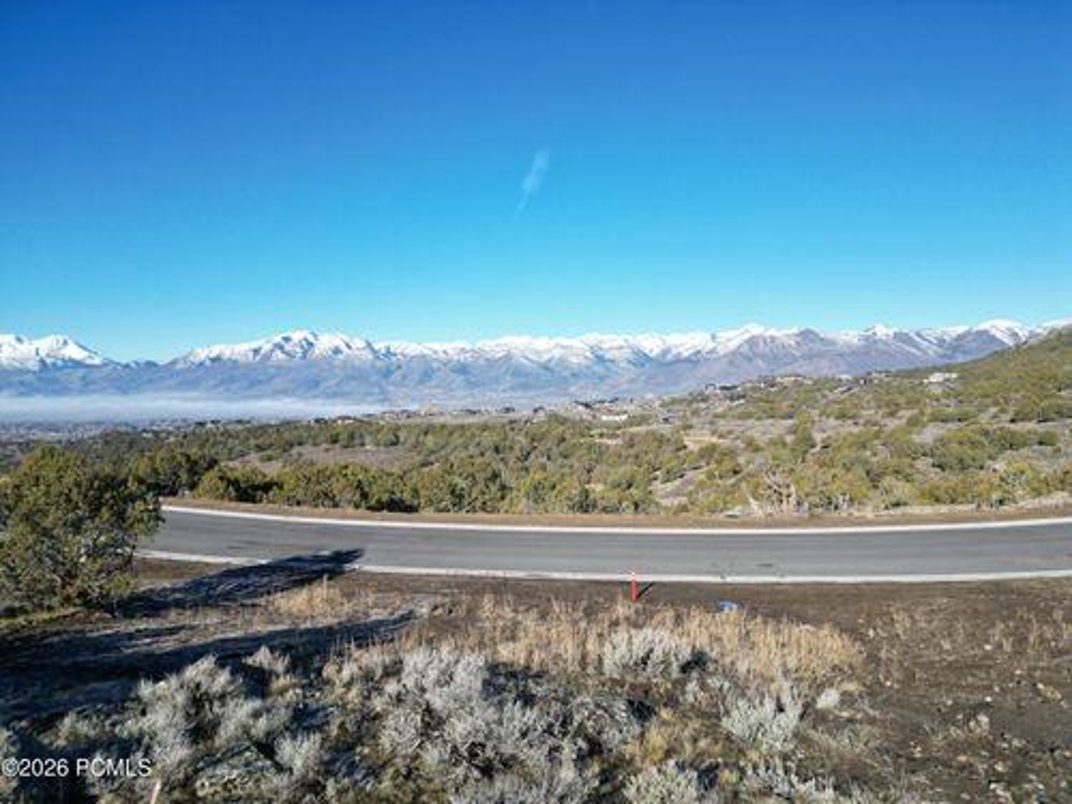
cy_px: 402
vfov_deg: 56.8
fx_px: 743
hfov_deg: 71.6
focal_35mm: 24
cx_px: 536
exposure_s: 1/2500
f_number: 1.7
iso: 120
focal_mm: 6.72
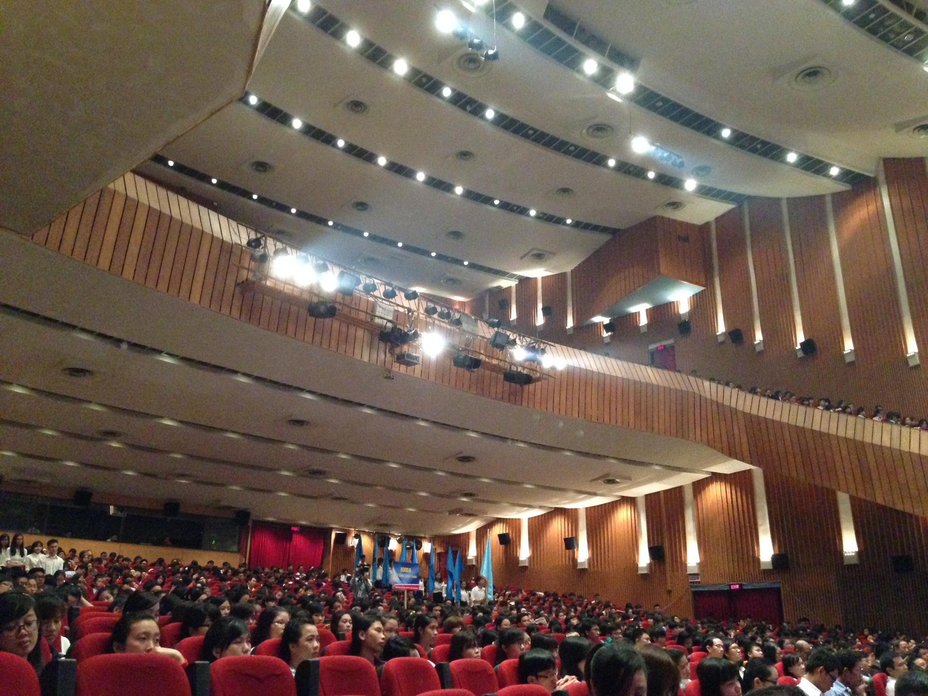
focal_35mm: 33
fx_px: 885
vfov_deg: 42.9
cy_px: 348
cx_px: 464
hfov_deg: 55.4
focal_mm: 4.12
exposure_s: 1/15
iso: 800
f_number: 2.4
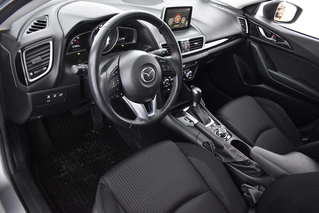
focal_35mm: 27
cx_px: 160
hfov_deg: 67.4
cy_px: 106
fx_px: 239
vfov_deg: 47.9
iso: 3200
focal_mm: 18
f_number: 3.5
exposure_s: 1/20
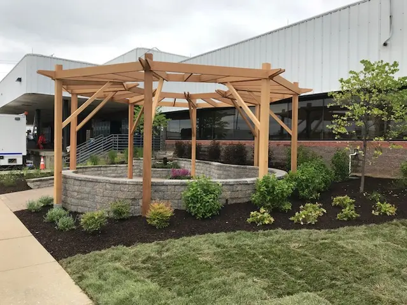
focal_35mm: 28
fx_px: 329
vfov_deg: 49.7
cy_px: 152
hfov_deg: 63.5
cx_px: 204
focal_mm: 3.99
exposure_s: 1/1681
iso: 20
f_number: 1.8
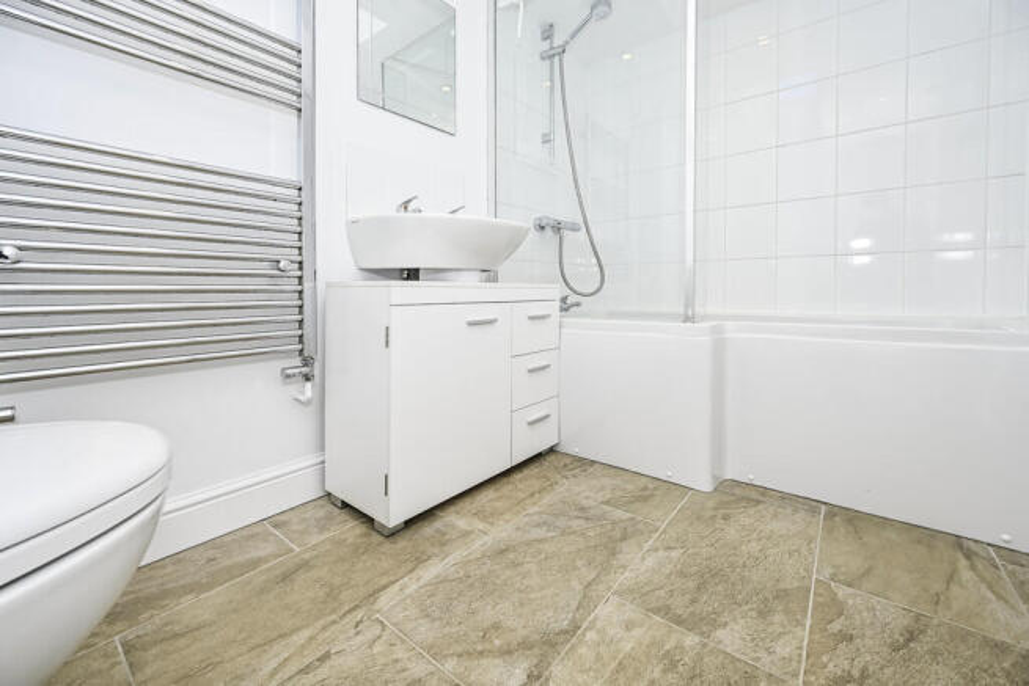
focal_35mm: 14
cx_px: 514
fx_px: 400
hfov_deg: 104.2
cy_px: 343
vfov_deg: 81.2
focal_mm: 14
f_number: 6.3
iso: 400
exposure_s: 1/160
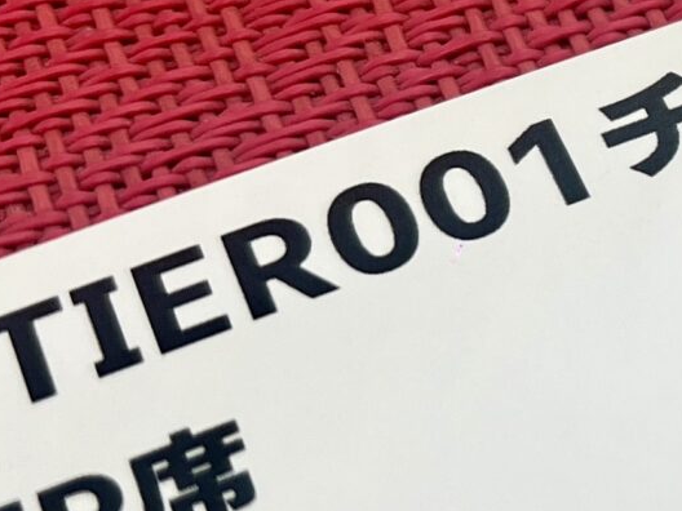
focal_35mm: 126
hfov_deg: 13.9
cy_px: 245
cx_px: 1246
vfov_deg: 11.8
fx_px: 2482
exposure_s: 1/120
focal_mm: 5.7
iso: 40
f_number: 1.5
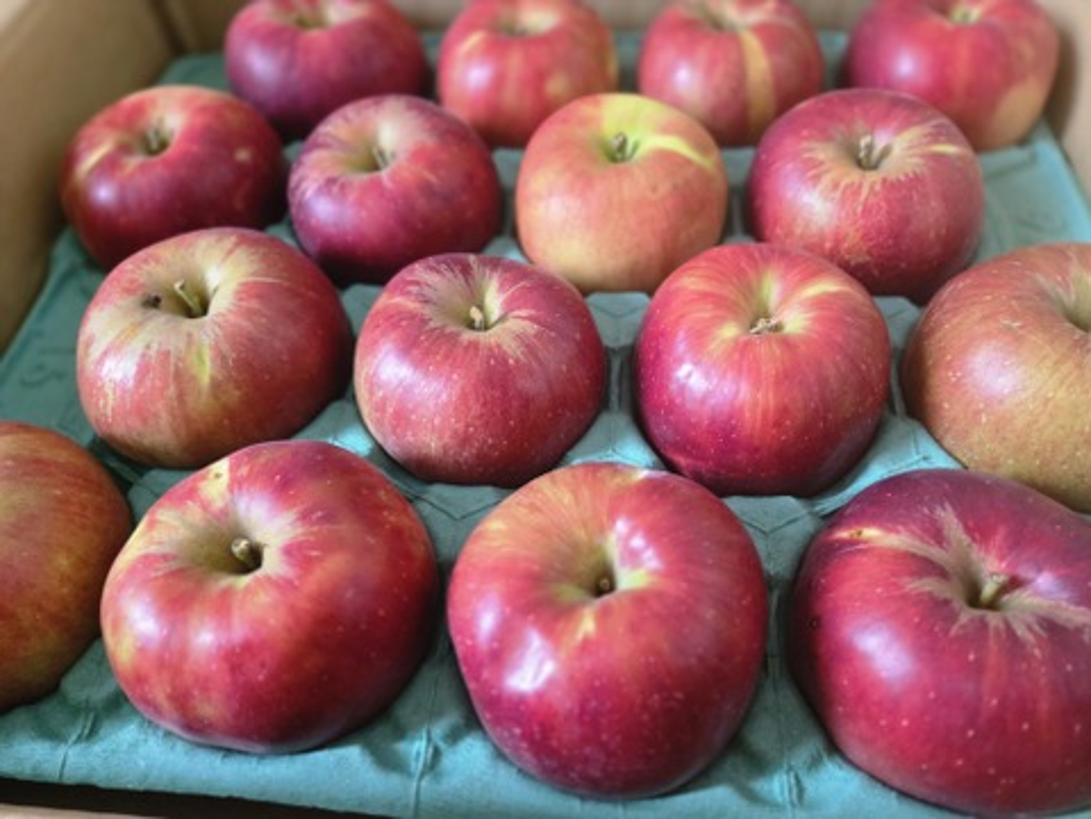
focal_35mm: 23
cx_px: 546
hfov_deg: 73.9
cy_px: 410
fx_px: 725
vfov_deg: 58.9
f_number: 1.8
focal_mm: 5.4
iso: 800
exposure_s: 1/100
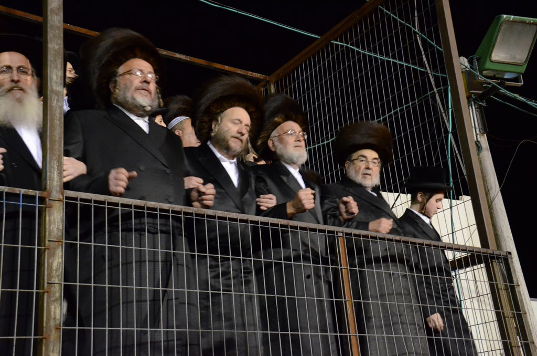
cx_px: 268
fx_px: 759
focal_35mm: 51
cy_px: 178
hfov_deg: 39.0
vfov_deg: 26.4
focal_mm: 34
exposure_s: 1/40
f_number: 4.5
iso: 3200
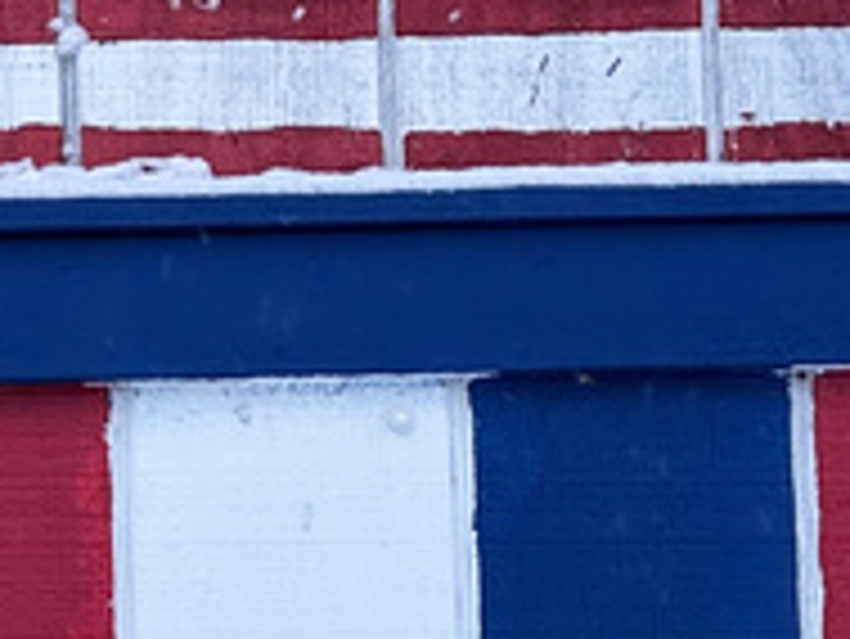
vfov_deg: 11.3
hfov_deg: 14.6
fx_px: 3194
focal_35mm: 130
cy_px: 657
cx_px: -211
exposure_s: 1/177
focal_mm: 6.86
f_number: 1.8
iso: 64
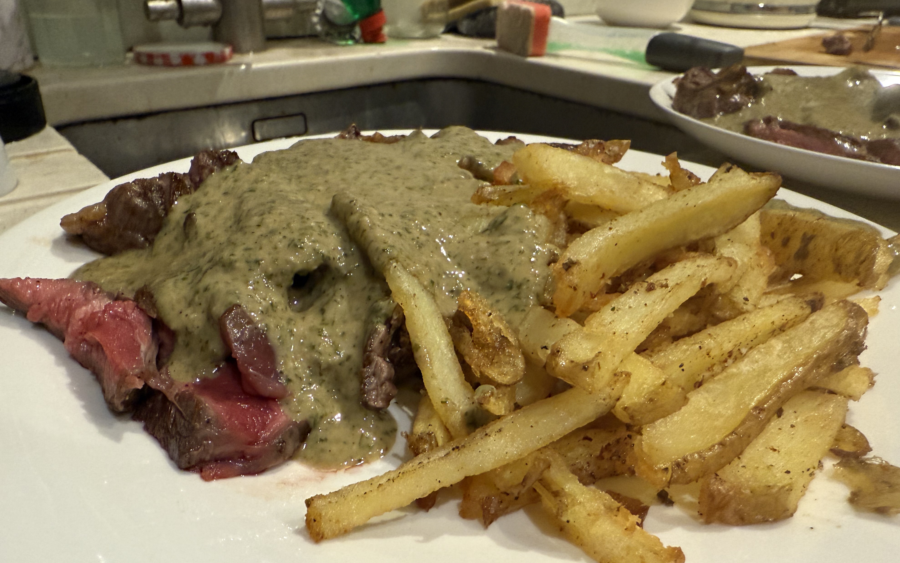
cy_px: 312
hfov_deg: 70.4
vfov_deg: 47.5
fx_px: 638
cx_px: 452
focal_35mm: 26
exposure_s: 1/50
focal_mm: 2.22
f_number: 2.2
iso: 400
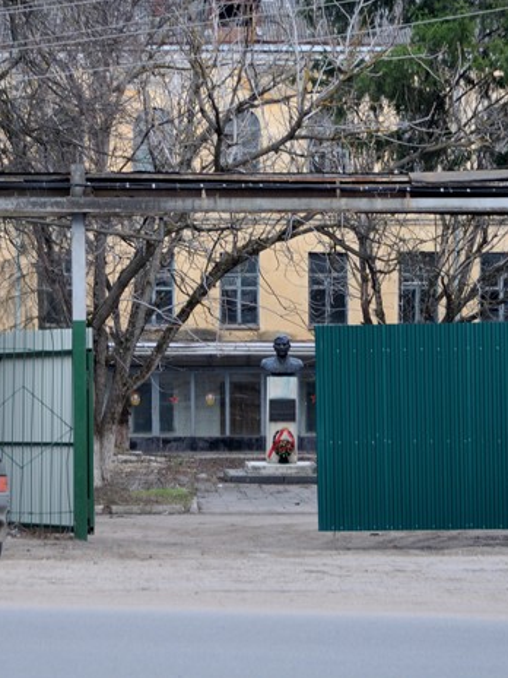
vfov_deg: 14.7
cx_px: 204
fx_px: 2622
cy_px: 246
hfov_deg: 11.1
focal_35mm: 134
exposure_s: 1/160
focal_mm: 48
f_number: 5.6
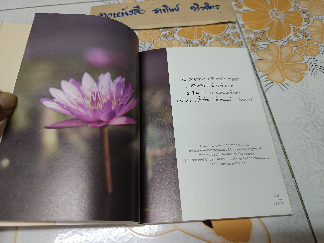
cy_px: 122
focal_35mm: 24
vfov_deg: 56.8
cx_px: 162
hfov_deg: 71.6
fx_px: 225
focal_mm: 5.31
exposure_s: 1/33.3
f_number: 1.7
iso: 937
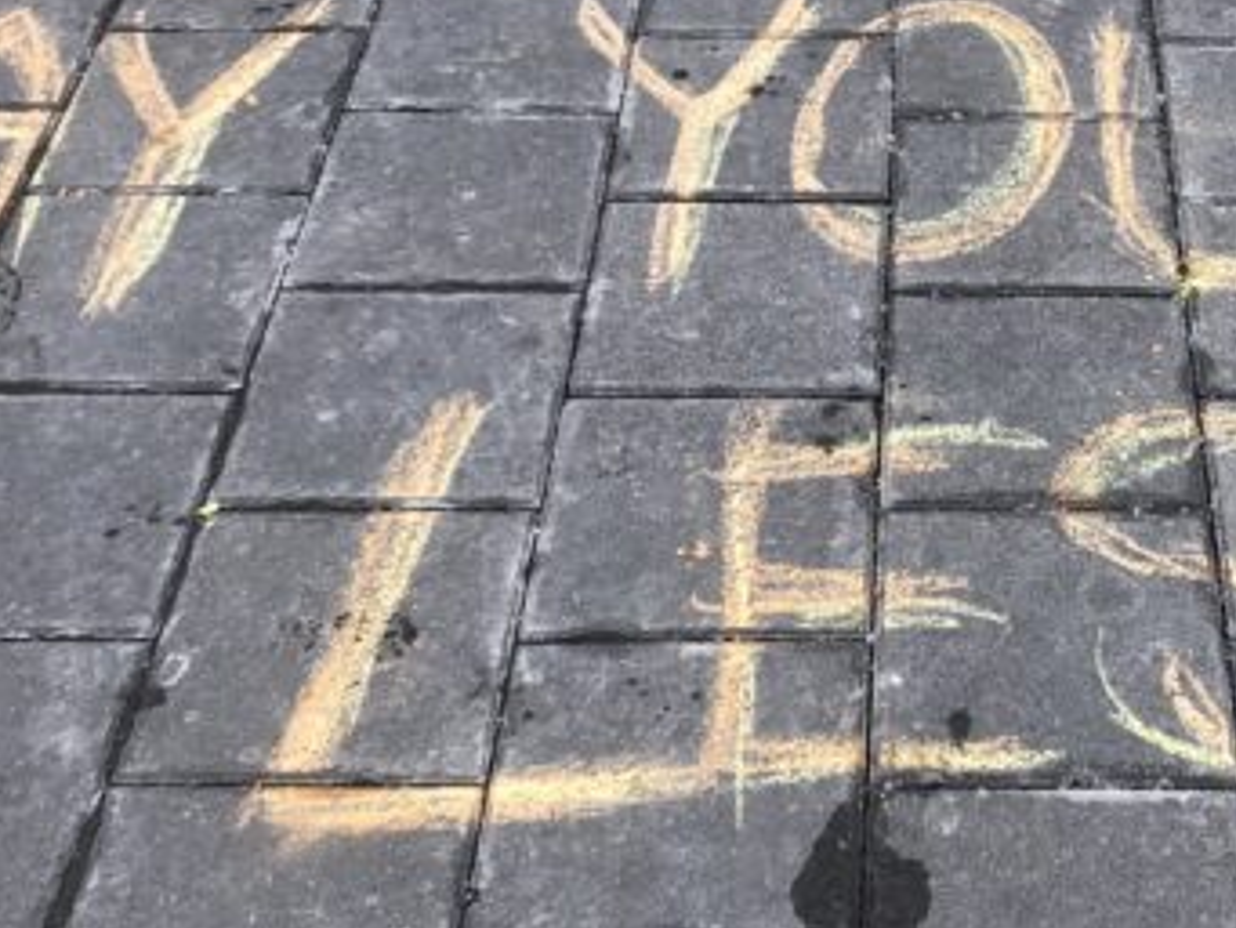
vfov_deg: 23.1
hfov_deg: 30.1
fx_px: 2250
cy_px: 243
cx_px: 968
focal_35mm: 63
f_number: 1.8
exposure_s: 1/813
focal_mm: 3.99
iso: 20
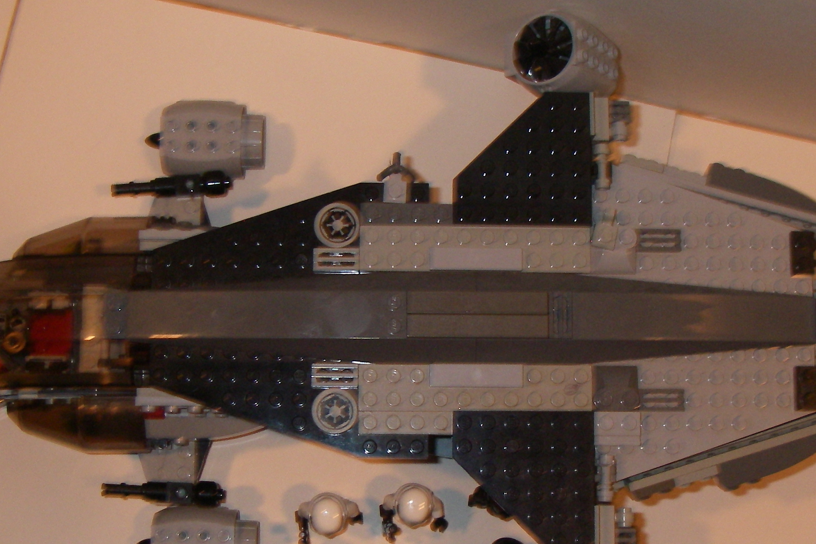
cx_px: 479
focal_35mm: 63
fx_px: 1428
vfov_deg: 21.6
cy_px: 302
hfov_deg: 31.8
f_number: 3.3
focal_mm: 6.3
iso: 200
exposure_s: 1/40
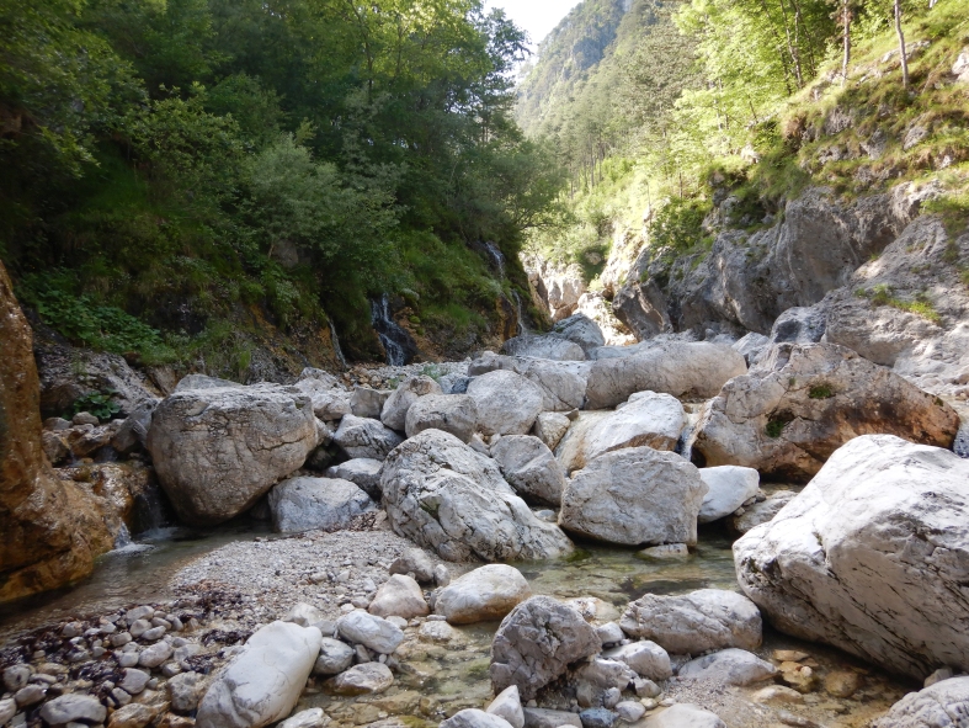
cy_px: 364
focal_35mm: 24
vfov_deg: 56.9
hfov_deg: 71.6
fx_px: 672
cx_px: 484
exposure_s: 1/200
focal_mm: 4.3
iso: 125
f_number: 2.8
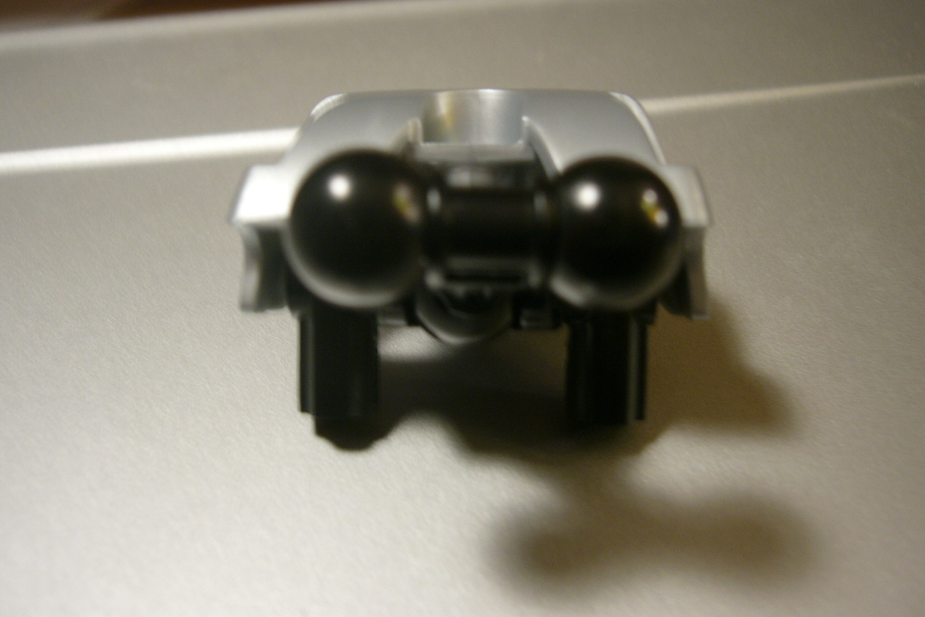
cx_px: 458
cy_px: 270
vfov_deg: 35.9
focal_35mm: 37
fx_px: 951
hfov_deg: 51.9
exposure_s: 1/8
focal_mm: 5.8
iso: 50
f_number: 2.8
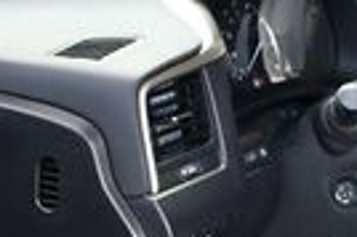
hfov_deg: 11.6
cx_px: 477
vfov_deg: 7.8
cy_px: 357
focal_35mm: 172
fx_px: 1704
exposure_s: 1/250
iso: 720
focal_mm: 18
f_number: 3.5
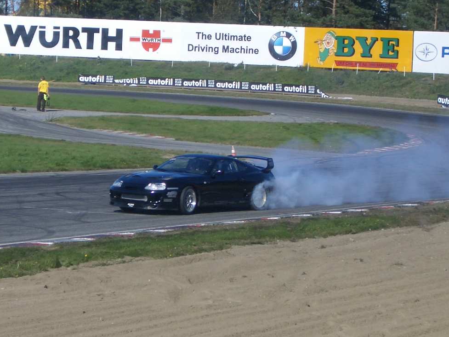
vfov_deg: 8.6
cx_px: 136
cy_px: 120
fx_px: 2231
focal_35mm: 172
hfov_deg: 11.5
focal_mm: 17.4
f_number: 4.8
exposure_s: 1/640
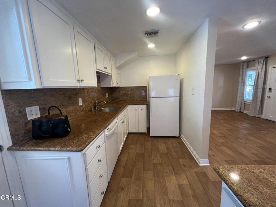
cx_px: 138
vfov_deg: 89.9
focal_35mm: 13
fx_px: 104
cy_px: 104
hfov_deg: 106.2
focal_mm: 1.57
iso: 200
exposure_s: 1/120
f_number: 1.8
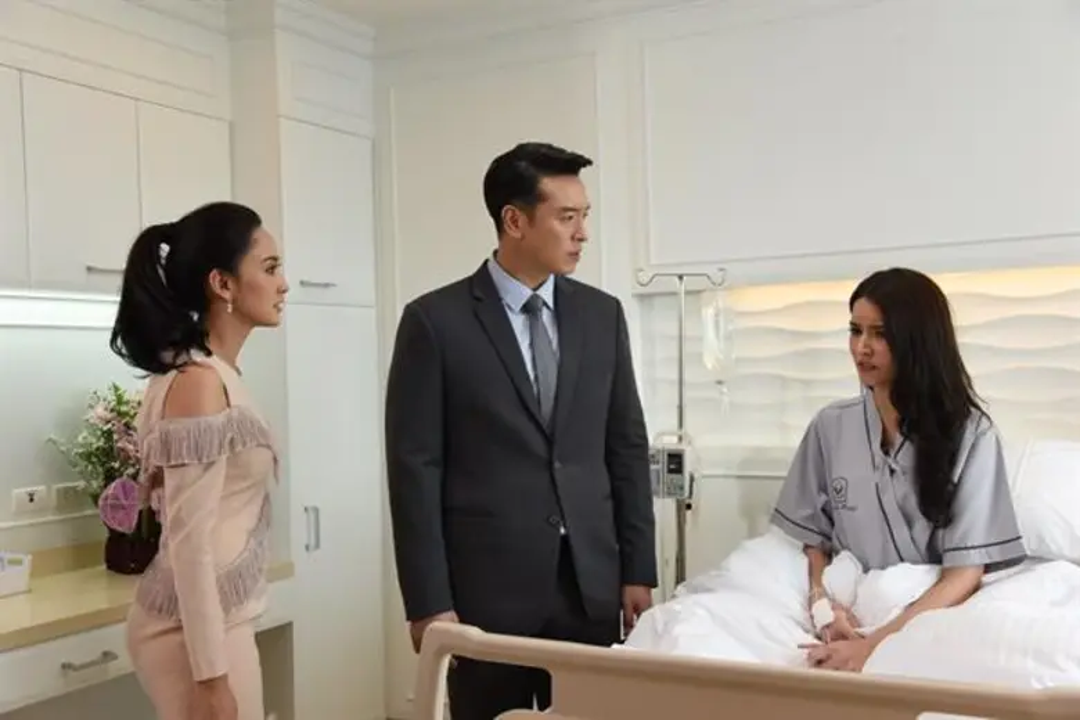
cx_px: 540
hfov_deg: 48.5
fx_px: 1200
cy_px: 360
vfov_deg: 33.4
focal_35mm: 40
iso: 1600
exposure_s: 1/200
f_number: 5.6
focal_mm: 40
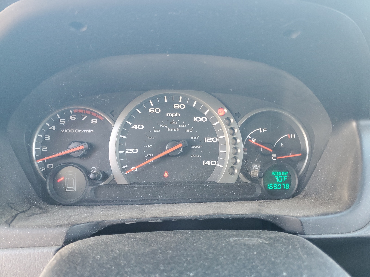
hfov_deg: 67.3
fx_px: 278
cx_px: 185
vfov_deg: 53.1
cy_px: 138
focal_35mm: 26
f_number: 1.5
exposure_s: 1/60.2
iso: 129
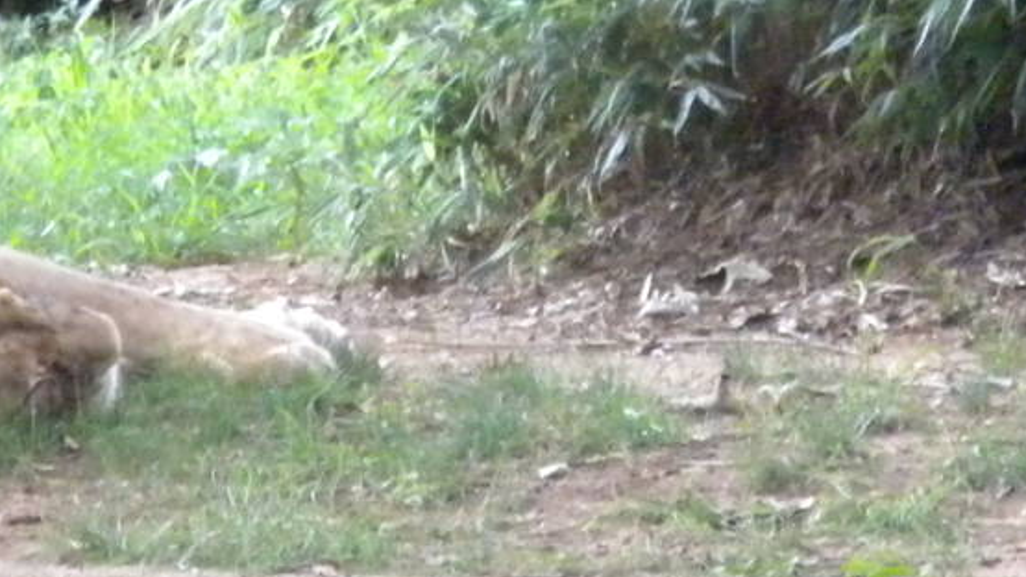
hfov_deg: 2.6
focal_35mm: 816
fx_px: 22196
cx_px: 780
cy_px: 87
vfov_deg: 1.5
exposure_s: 1/123
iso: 800
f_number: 5.3
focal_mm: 46.2
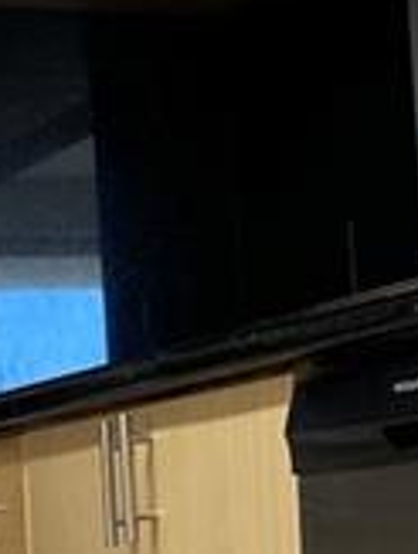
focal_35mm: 191
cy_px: 493
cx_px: 748
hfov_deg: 7.6
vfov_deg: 10.3
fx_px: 3063
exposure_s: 1/120
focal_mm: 4.25
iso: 125
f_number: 1.8
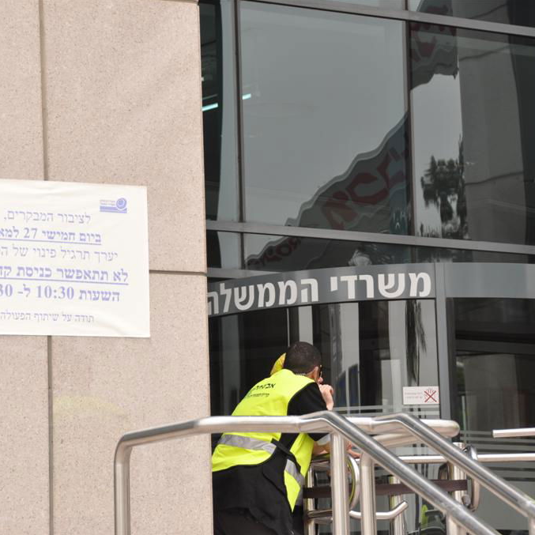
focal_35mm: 158
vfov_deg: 11.1
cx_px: 276
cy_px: 267
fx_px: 2763
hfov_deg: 11.1
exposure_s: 1/320
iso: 200
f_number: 9
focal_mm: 82
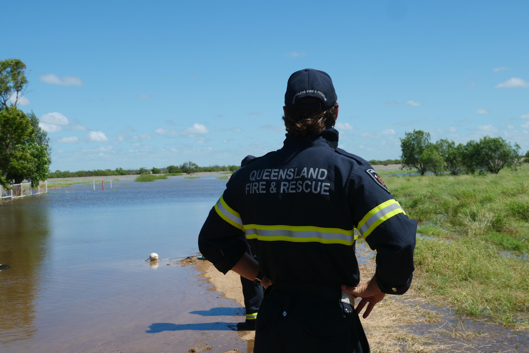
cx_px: 260
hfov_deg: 37.5
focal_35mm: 53
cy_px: 177
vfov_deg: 25.5
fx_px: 779
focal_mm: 25
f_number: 8
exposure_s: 1/800
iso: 200
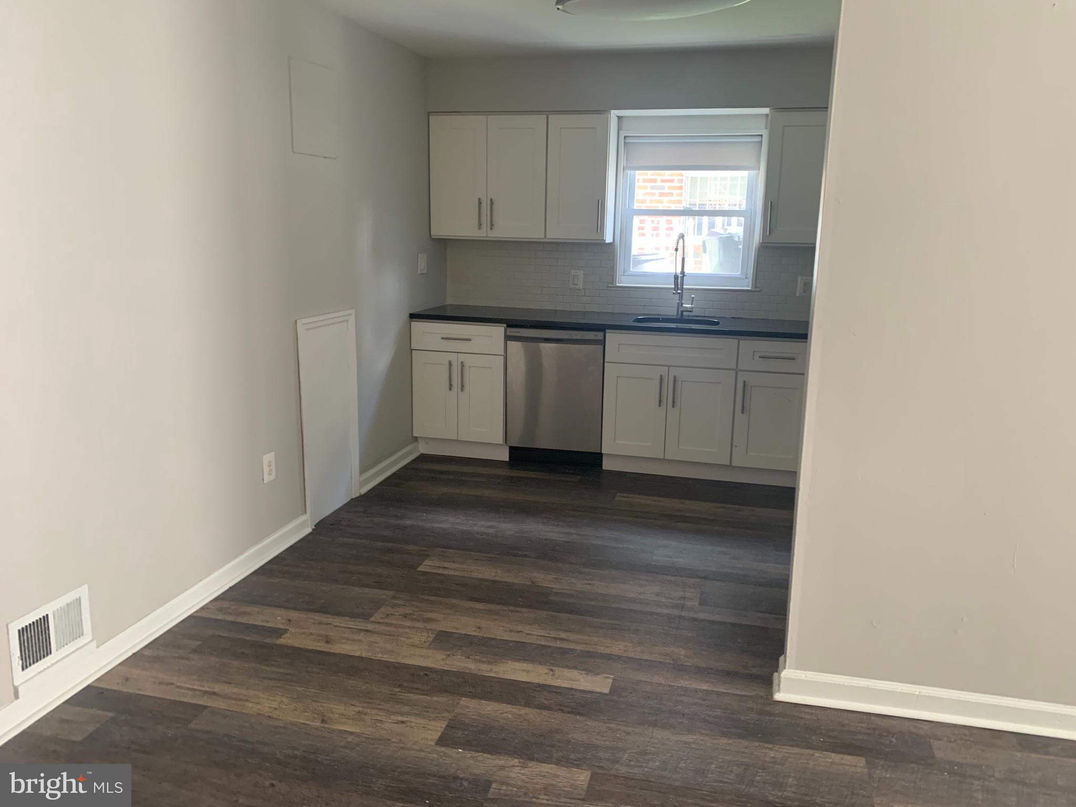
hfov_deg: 67.3
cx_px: 538
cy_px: 404
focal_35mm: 26
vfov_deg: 53.1
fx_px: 808
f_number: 1.8
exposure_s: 1/60
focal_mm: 4.25
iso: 200
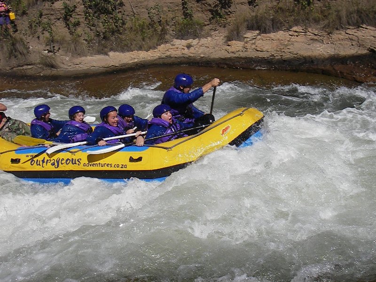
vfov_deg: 37.7
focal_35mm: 38
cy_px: 141
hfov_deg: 49.0
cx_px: 188
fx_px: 413
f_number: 6.6
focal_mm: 6.3
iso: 50
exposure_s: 1/500
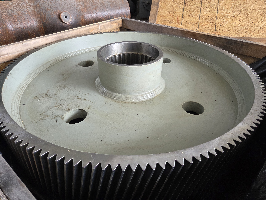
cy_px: 100
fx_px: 177
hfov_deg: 73.9
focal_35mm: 23
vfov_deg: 58.9
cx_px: 133
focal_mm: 5.4
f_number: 1.8
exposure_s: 1/120
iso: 200
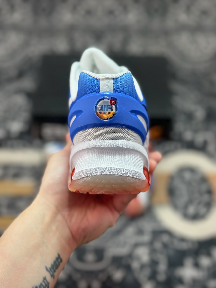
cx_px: 108
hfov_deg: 30.3
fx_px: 399
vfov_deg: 39.7
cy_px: 144
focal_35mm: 48
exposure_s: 1/634
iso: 80
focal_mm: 6.86
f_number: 1.78
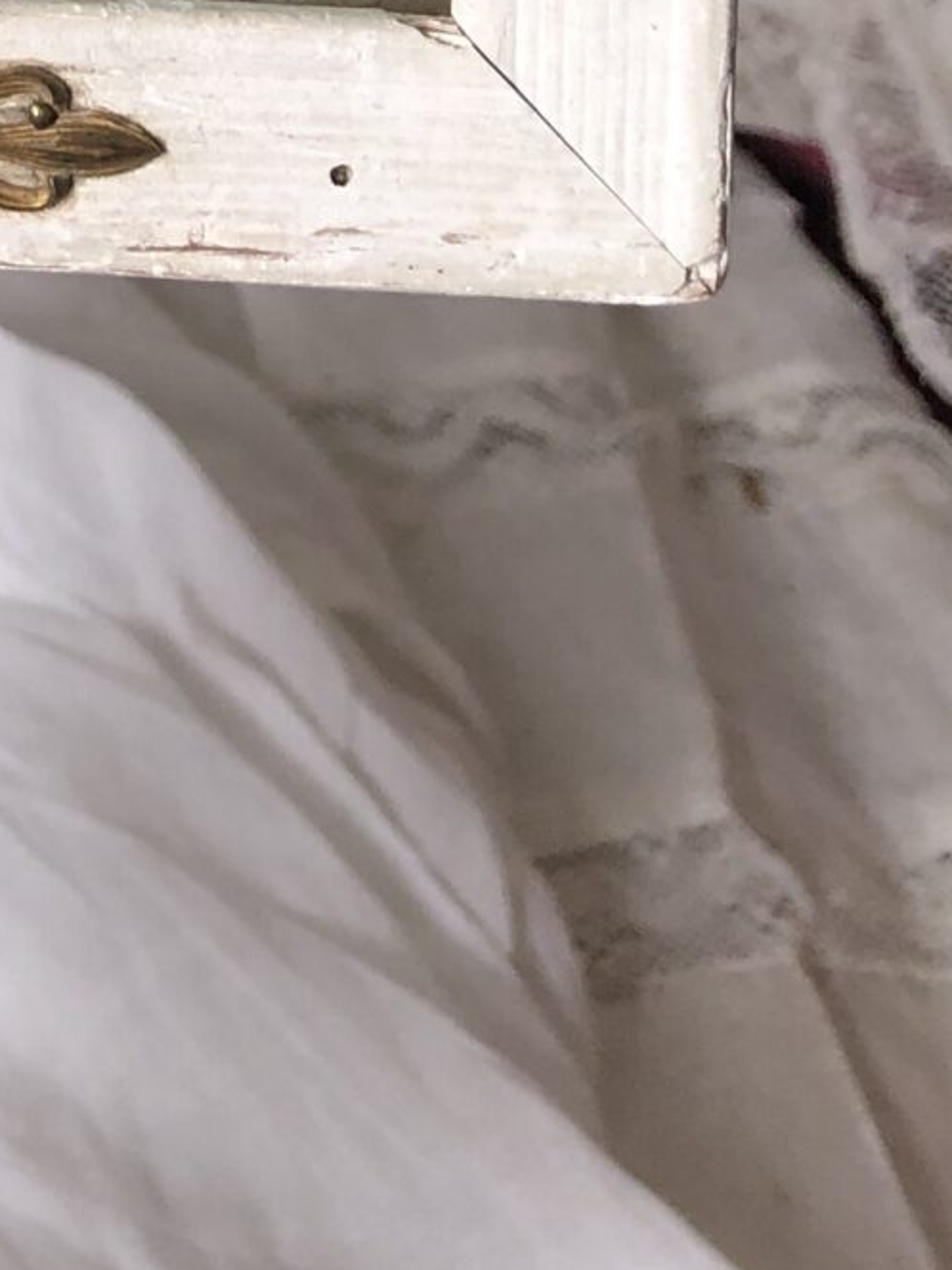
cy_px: -1039
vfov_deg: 15.5
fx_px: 3960
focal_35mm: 108
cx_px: -283
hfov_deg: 13.2
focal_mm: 4
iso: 25
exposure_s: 1/30
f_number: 1.8
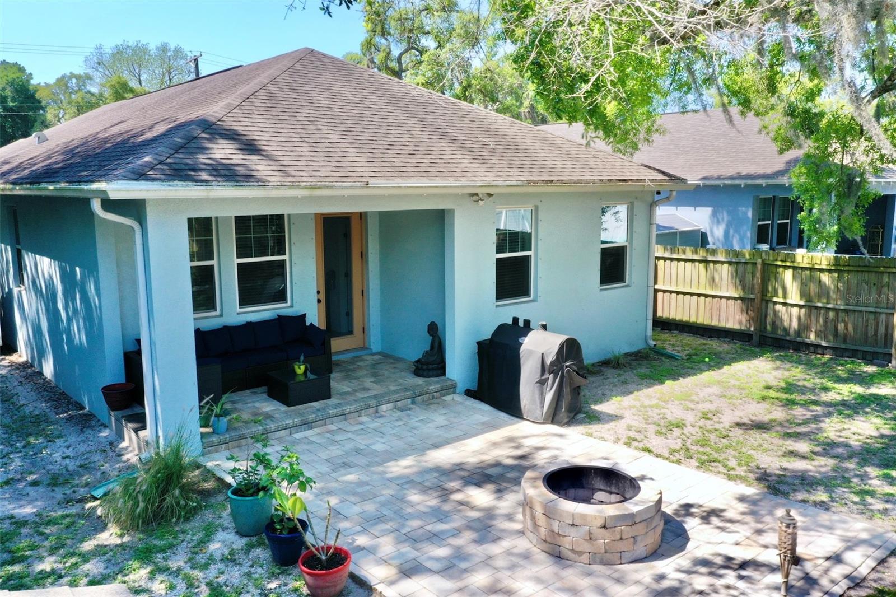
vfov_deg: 46.4
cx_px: 448
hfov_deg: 65.5
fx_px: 697
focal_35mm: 28
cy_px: 298
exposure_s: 1/50
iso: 100
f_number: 11
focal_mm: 10.26
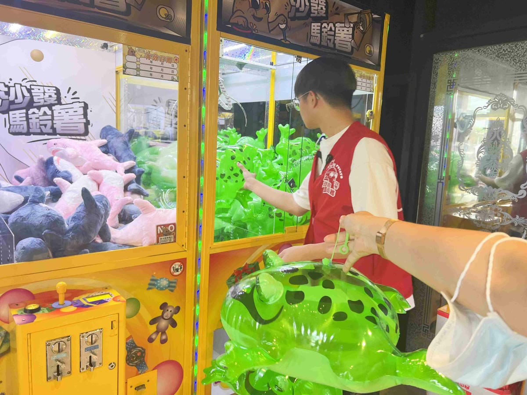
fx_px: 396
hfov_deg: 67.3
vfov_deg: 53.1
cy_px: 198
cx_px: 264
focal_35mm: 26
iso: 125
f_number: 1.5
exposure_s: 1/120
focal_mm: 5.7
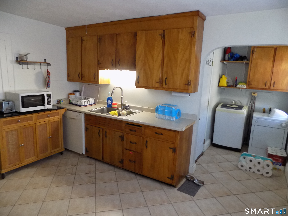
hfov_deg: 73.9
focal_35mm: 23
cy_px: 108
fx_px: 191
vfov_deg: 58.9
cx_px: 144
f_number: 3.1
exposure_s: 1/30
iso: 320
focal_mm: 4
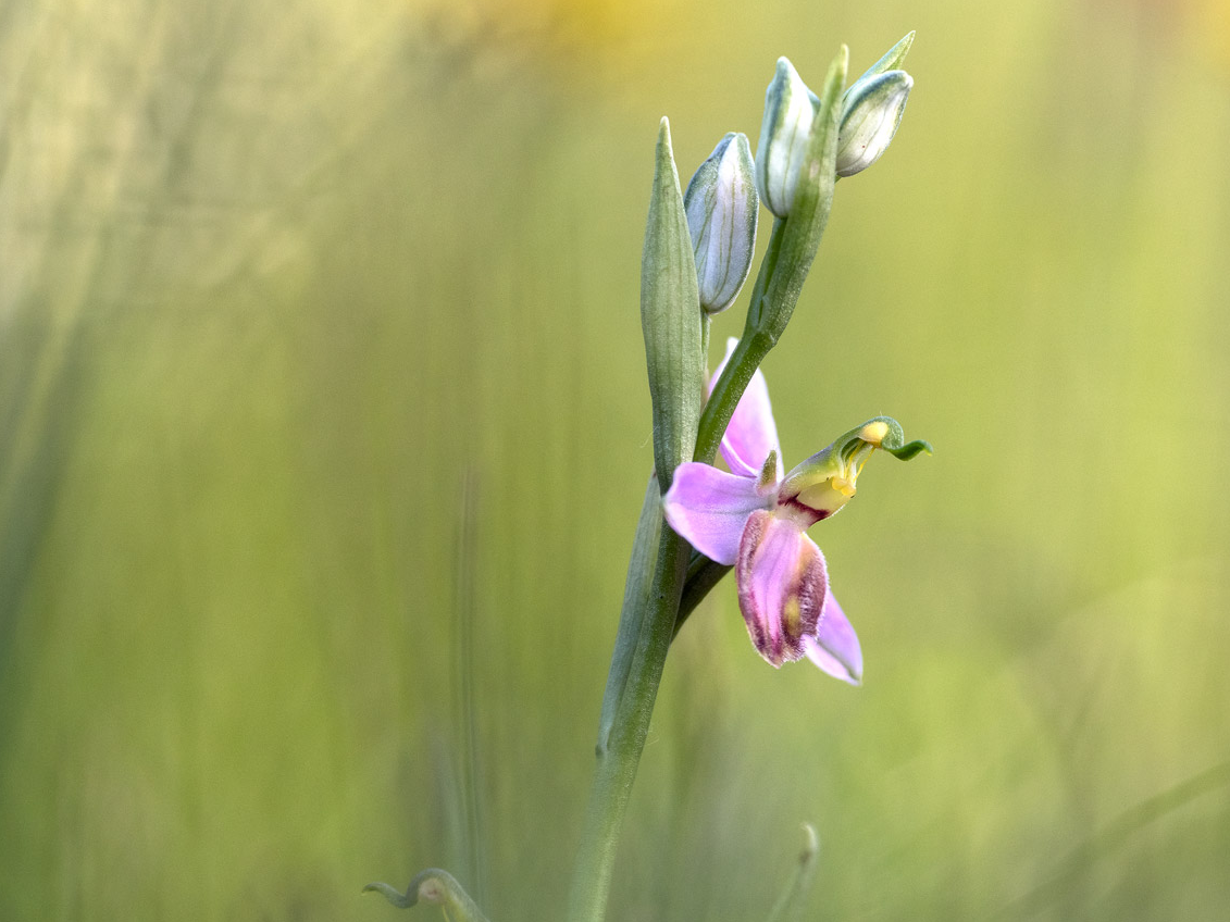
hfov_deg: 6.5
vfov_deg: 4.9
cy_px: 599
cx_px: 842
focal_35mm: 306
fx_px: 10872
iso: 400
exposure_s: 1/1000
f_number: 6.3
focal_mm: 180
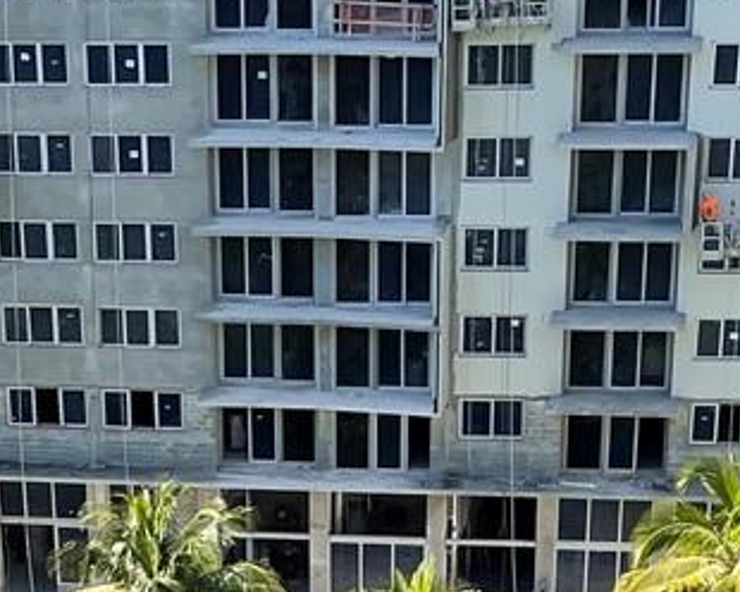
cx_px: 201
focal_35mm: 131
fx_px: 2869
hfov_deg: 14.6
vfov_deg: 10.7
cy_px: 1208
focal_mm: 4.2
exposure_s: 1/1916
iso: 32
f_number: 1.6
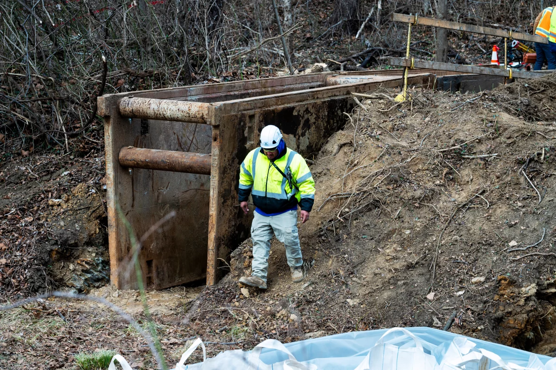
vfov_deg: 11.4
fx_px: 1852
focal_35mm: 120
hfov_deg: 17.1
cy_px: 185
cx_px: 278
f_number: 7.1
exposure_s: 1/500
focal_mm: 120
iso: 400
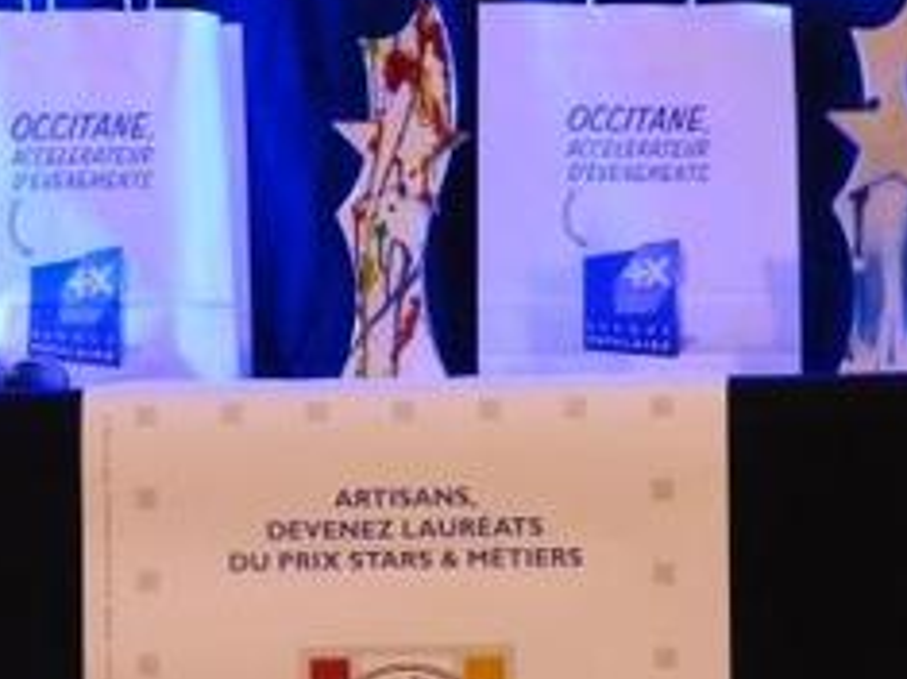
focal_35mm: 368
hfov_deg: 5.4
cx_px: 484
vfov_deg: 4.0
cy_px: 324
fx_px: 9637
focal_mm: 39.5
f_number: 4
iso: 1600
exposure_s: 1/60
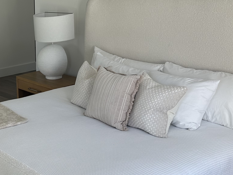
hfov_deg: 28.7
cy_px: 111
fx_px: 424
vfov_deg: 23.2
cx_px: -2
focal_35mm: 63
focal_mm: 6.86
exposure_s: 1/125
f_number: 1.78
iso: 64
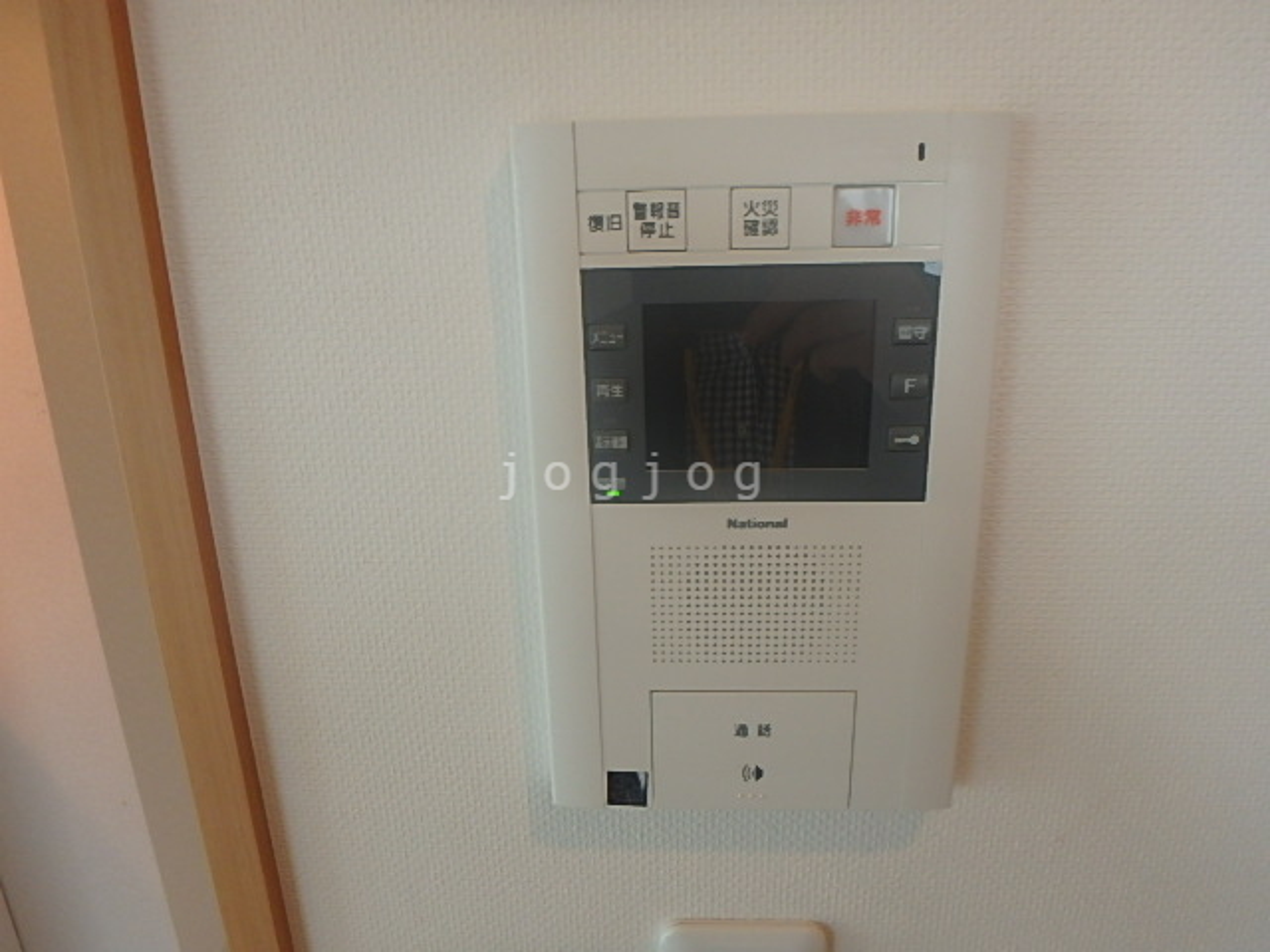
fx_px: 770
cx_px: 635
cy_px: 476
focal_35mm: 21
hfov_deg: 79.0
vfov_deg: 63.4
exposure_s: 1/40
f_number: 3.5
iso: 200
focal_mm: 3.7
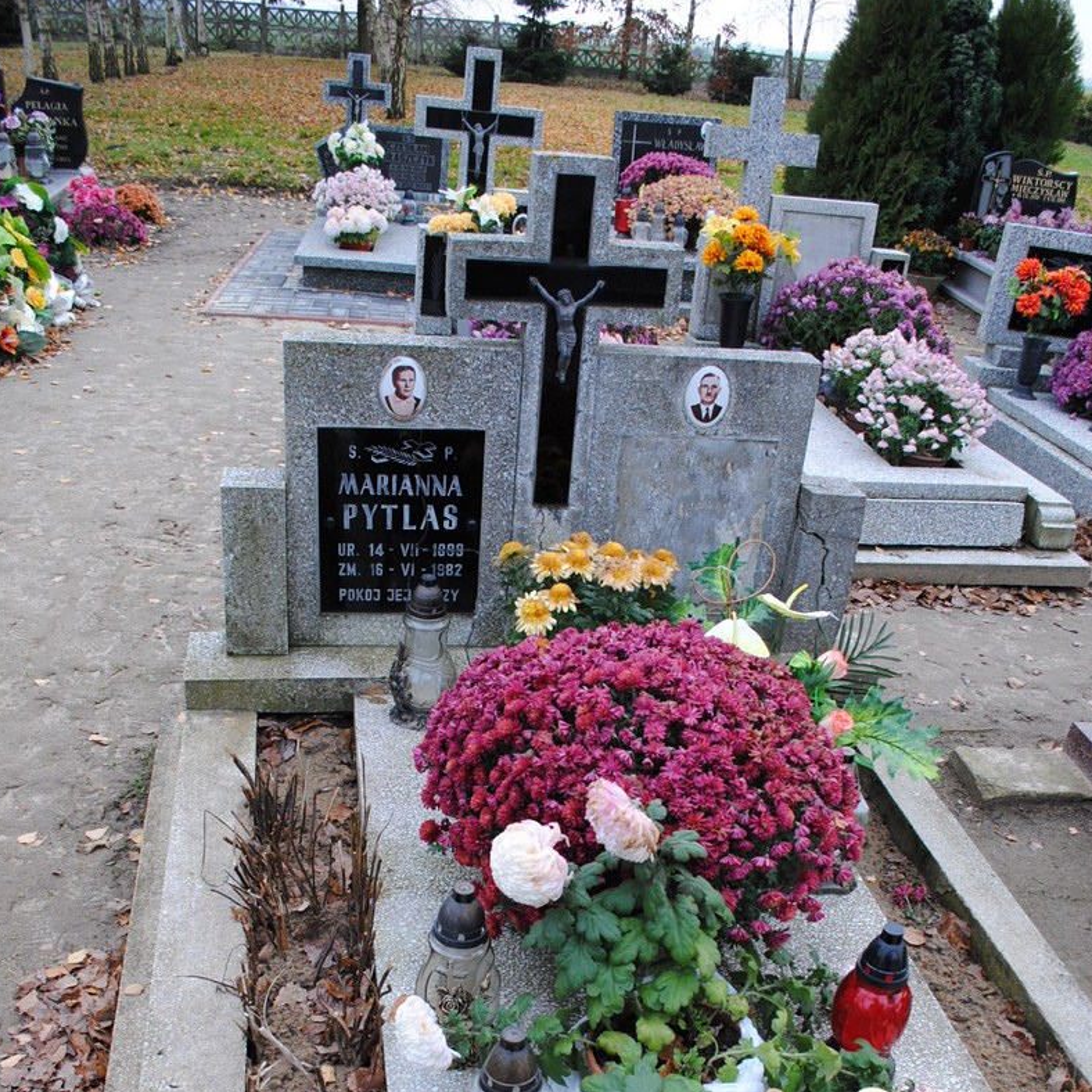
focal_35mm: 35
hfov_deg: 47.2
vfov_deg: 45.6
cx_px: 551
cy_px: 820
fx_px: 1249
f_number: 5
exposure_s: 1/100
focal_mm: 18
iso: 200
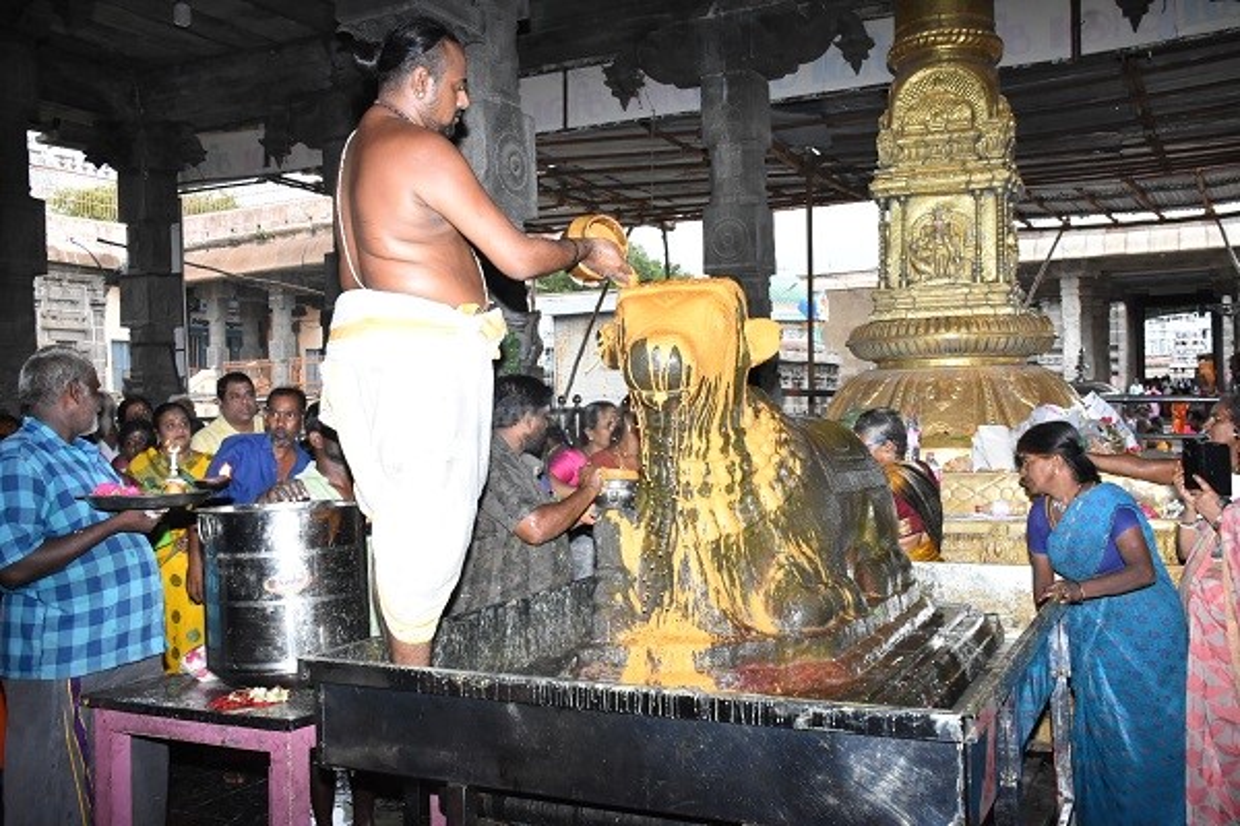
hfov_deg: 57.2
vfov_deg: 40.0
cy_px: 413
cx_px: 620
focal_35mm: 33
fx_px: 1137
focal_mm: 22
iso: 2000
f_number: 9
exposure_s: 1/125
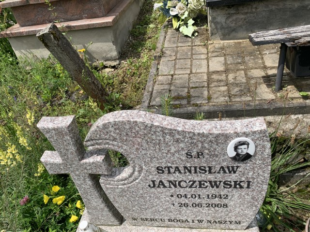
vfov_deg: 53.1
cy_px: 116
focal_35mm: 26
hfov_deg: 67.3
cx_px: 155
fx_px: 233
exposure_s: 1/3086
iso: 25
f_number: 1.8
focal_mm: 4.25
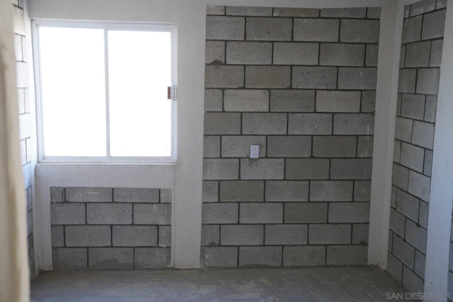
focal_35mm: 39
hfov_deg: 49.6
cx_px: 226
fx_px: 491
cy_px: 151
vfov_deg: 34.2
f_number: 4
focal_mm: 39
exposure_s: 1/60
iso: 400
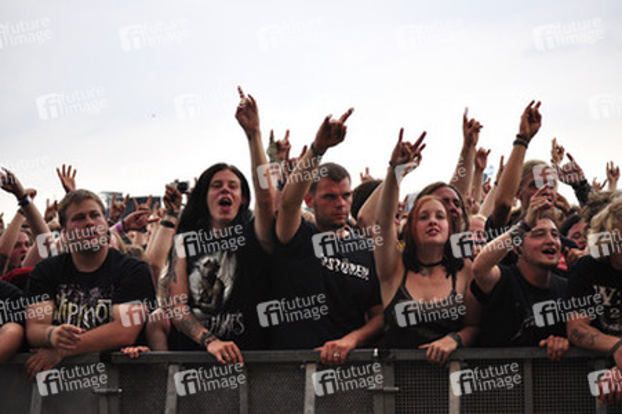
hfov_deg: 24.6
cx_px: 311
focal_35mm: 82
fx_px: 1424
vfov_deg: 16.5
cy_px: 207
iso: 500
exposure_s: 1/800
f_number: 4.5
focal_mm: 55
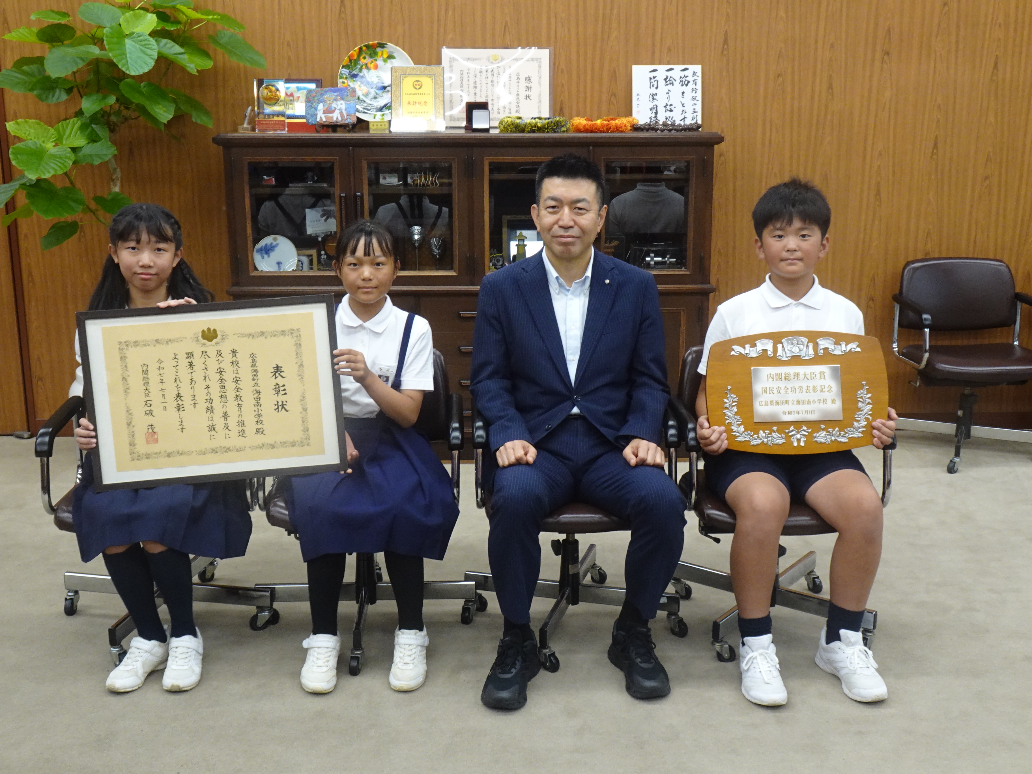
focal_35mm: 40
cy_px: 387
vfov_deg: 36.0
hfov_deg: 46.8
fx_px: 1193
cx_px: 516
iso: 320
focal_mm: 6.64
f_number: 4
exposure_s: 1/40
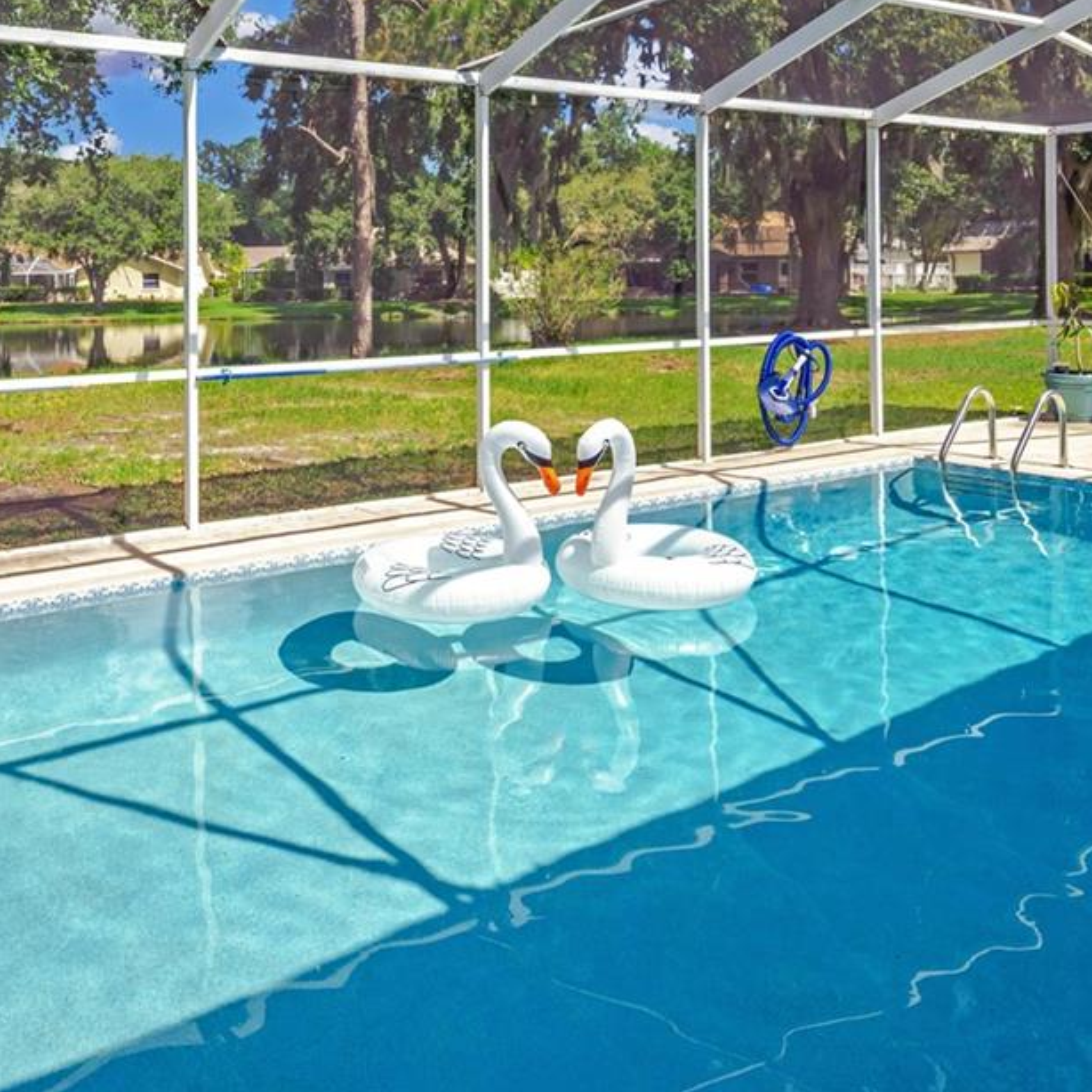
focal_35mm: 31
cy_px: 249
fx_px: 1106
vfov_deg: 50.0
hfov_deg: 51.4
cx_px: 352
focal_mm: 14
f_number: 8
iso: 250
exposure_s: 1/500
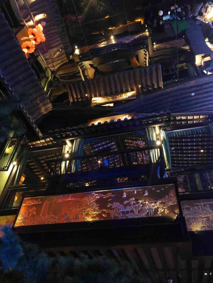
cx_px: 106
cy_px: 142
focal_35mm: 27
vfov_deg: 65.3
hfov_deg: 51.4
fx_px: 221
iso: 640
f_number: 2.2
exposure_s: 1/16.7
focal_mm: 3.95
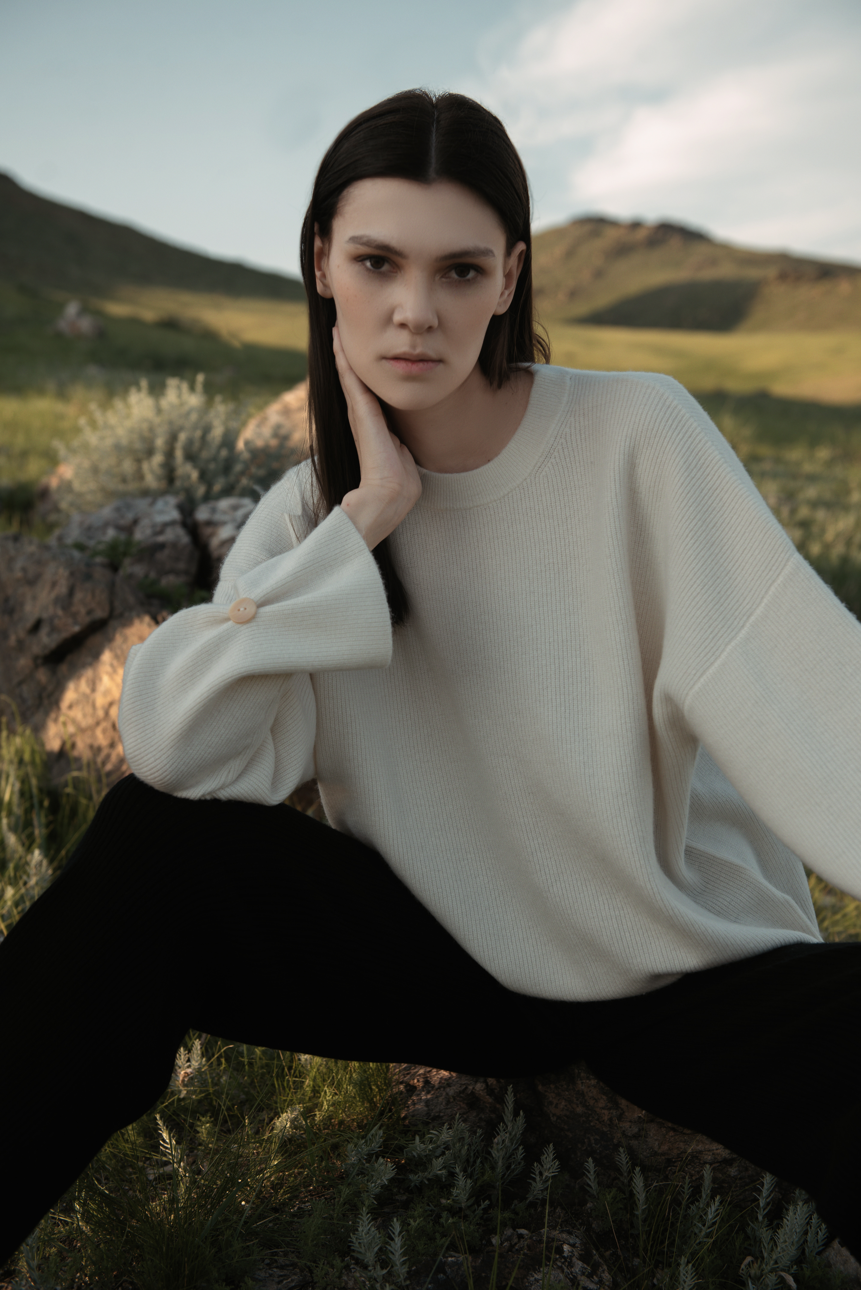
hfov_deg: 28.1
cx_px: 430
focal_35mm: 48
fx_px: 1720
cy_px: 645
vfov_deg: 41.1
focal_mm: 48
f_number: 4
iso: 100
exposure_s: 1/250
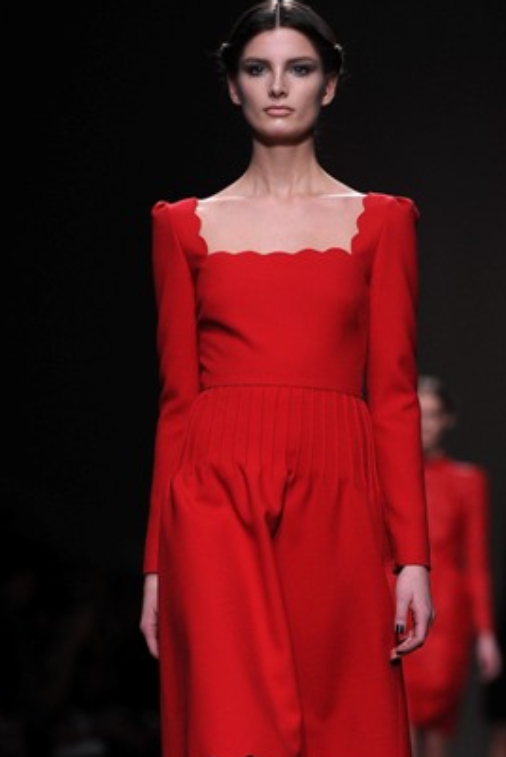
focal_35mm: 319
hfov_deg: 4.3
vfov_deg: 6.4
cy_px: 568
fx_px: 6713
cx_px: 286
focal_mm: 200
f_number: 4.5
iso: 1600
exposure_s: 1/500
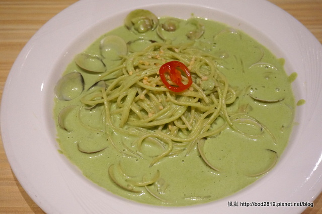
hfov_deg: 43.7
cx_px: 161
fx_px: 402
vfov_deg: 29.8
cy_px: 107
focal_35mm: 45
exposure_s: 1/60
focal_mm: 30
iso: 2500
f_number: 5
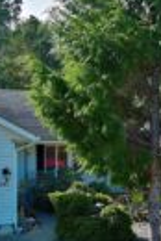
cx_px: 139
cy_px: 138
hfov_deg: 15.3
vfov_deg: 22.8
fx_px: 595
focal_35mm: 89
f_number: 2.8
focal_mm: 10.57
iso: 100
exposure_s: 1/1101
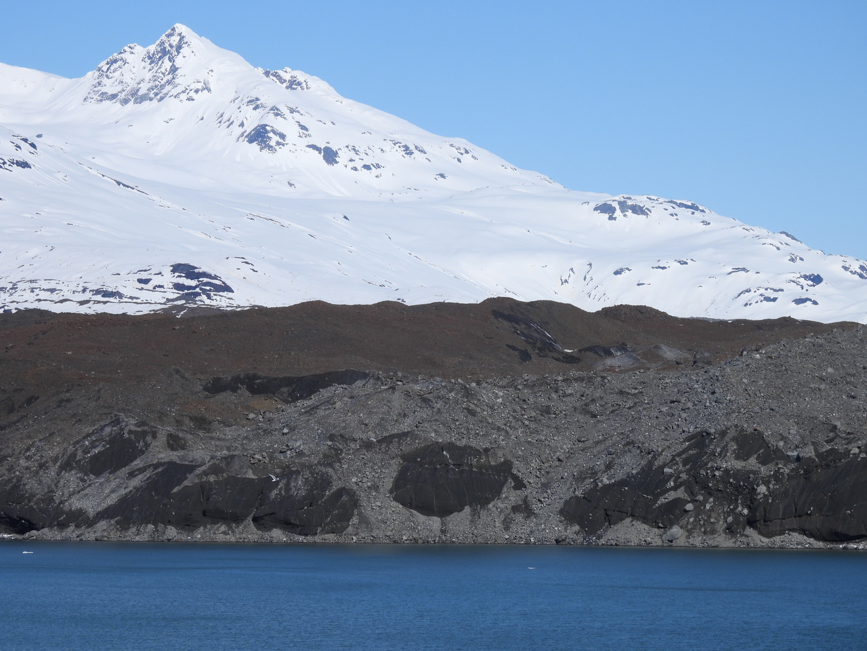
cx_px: 434
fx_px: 3757
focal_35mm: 150
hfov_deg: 13.2
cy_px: 326
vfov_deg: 9.9
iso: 100
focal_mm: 26.8
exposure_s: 1/1600
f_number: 5
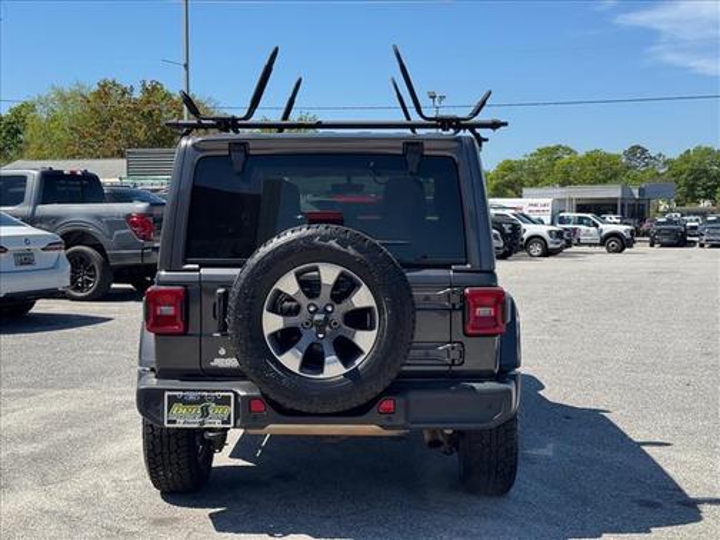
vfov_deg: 30.3
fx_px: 998
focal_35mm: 48
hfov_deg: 39.7
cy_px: 270
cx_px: 360
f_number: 1.78
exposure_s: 1/3257
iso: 64
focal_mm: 6.76
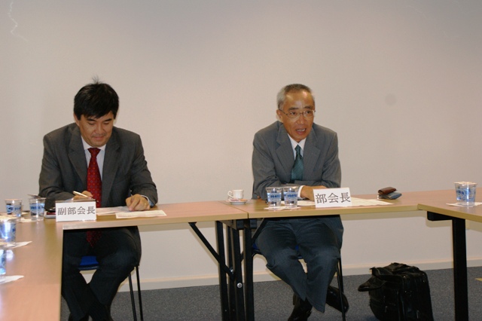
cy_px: 160
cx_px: 241
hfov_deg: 33.4
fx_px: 803
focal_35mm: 60
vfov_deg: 22.6
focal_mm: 40
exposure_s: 1/60
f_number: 5.6
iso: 400
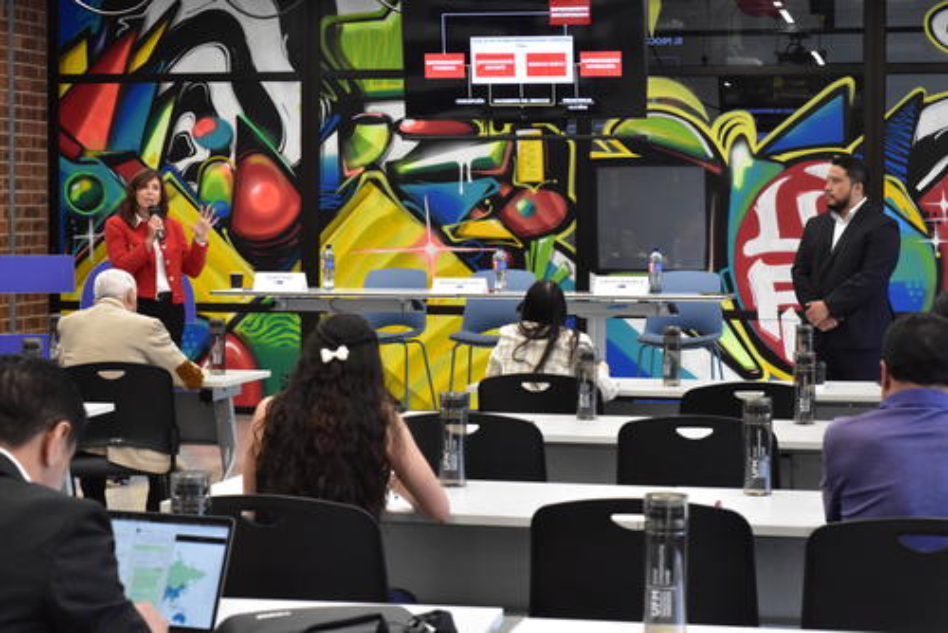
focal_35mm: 75
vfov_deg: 18.2
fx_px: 1976
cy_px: 316
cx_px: 474
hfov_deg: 27.0
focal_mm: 50
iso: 2500
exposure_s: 1/80
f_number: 8
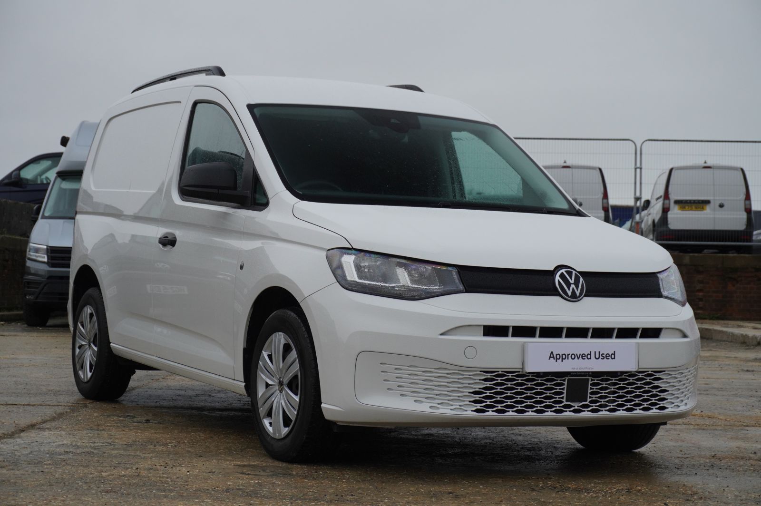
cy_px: 253
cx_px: 380
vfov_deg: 19.7
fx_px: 1457
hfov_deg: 29.3
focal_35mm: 69
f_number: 5.6
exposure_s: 1/200
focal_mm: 46
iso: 640
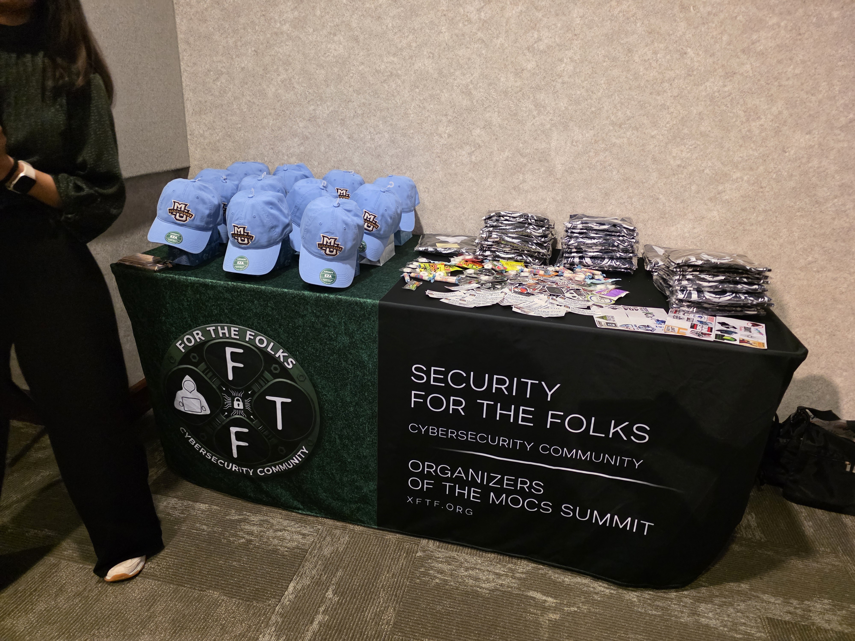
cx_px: 428
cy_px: 320
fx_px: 568
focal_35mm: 23
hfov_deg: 73.9
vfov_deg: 58.9
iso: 1600
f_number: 1.7
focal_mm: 6.3
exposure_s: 1/120
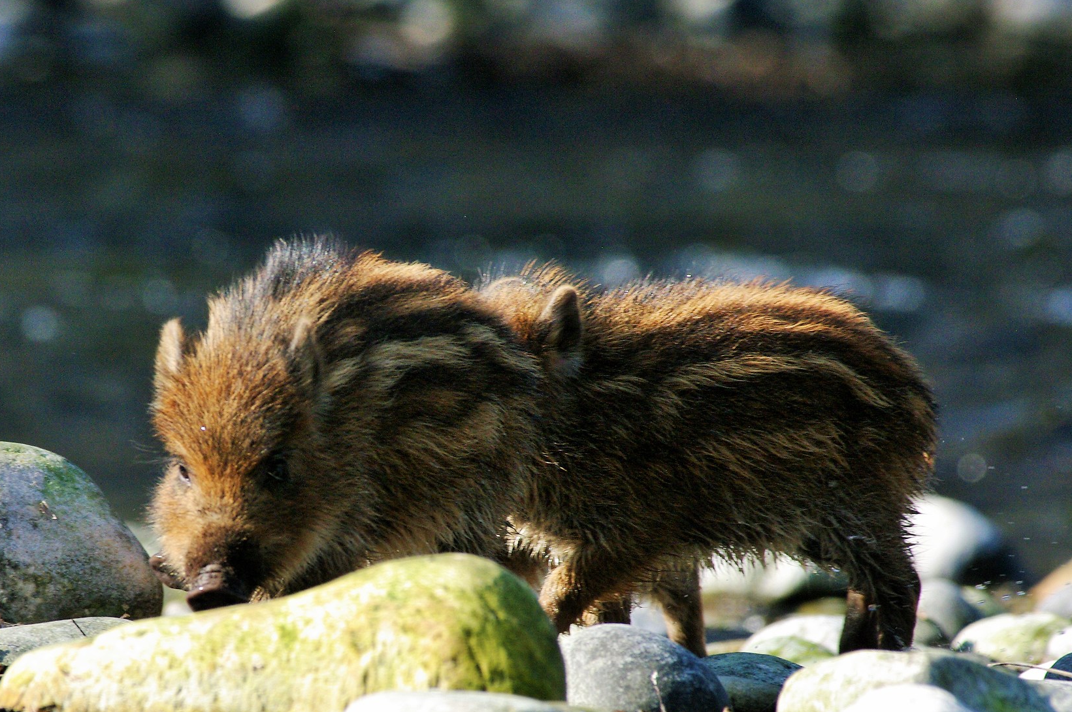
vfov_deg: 2.1
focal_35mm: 658
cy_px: 462
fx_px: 19570
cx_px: 317
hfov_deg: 3.1
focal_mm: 300
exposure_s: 1/750
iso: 800
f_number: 8
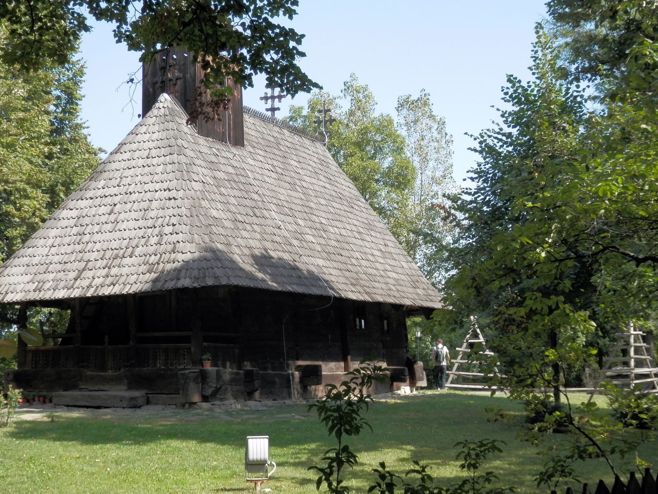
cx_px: 329
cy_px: 247
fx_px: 1026
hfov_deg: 35.5
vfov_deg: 27.0
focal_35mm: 54
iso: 80
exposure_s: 1/250
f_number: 4.1
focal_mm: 9.8
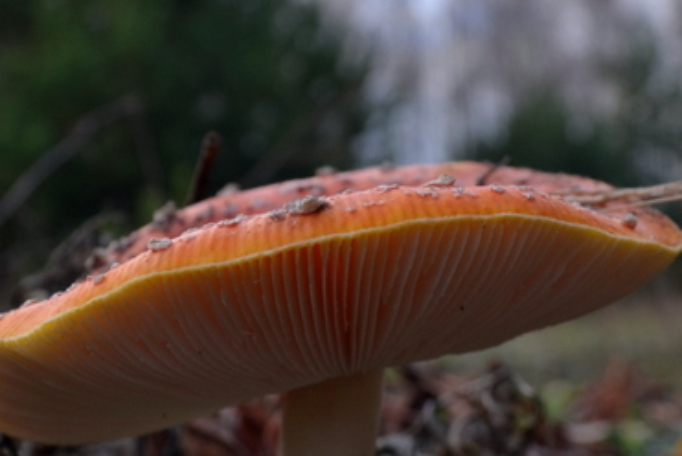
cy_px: 200
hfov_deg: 24.2
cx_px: 335
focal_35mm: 84
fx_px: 1593
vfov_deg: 16.3
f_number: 8
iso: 200
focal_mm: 26
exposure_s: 1/125
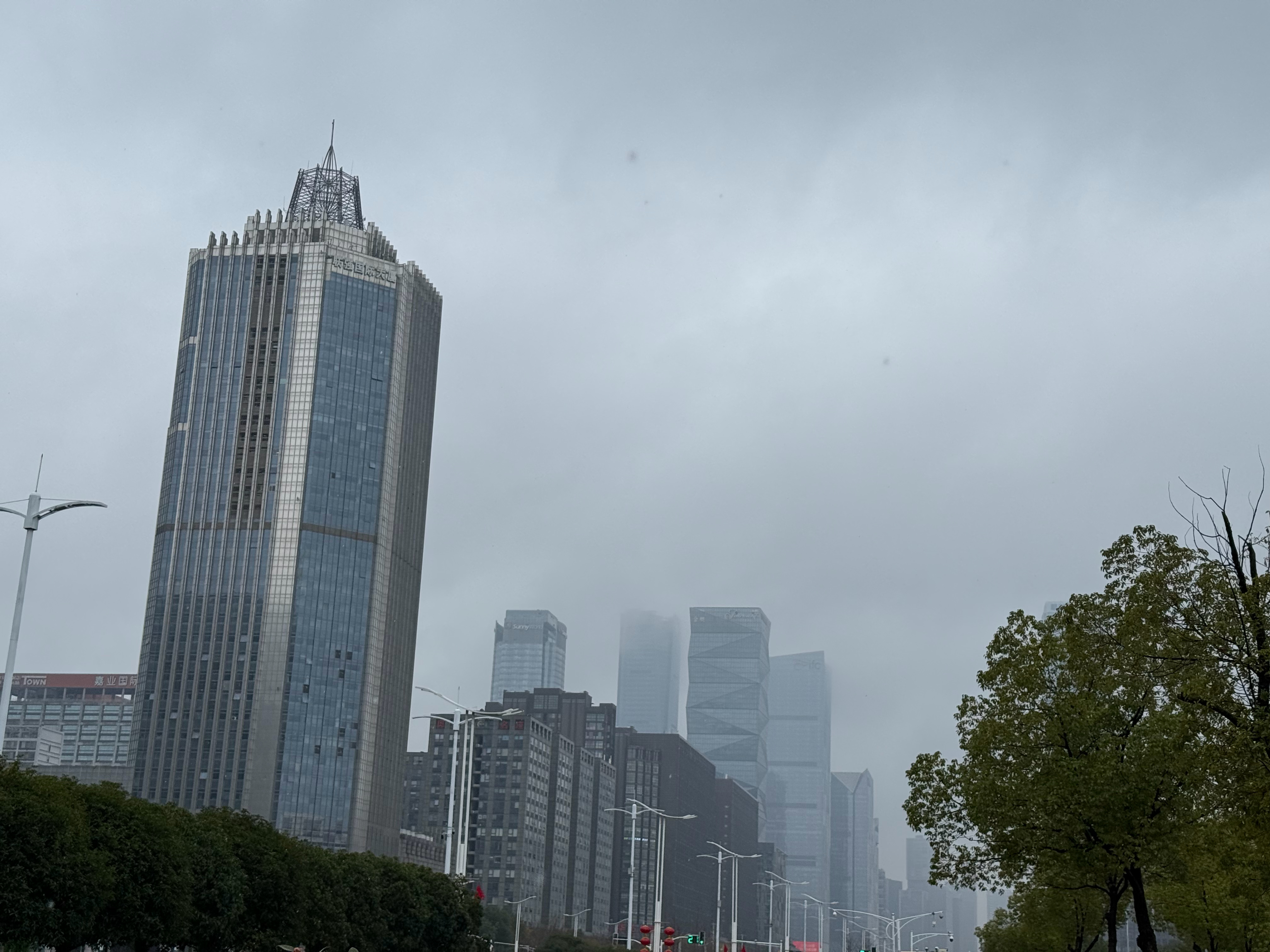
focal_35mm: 48
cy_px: 476
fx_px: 1761
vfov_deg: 30.3
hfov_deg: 39.7
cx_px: 635
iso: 64
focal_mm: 6.76
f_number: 1.78
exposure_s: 1/2273
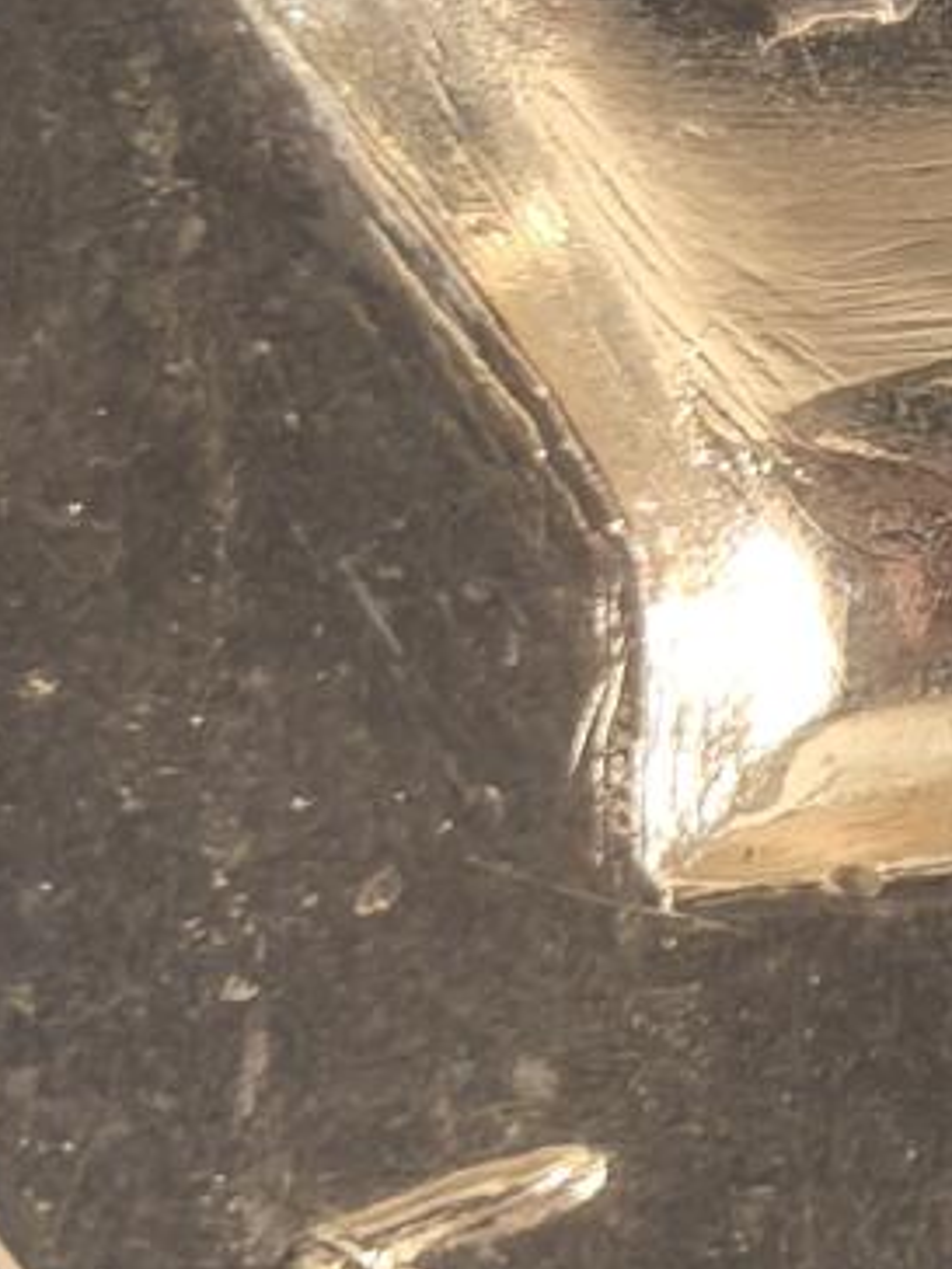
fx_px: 13604
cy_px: -129
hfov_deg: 4.0
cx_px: 1360
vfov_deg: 5.3
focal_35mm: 371
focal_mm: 5.75
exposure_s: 1/300
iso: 320
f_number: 2
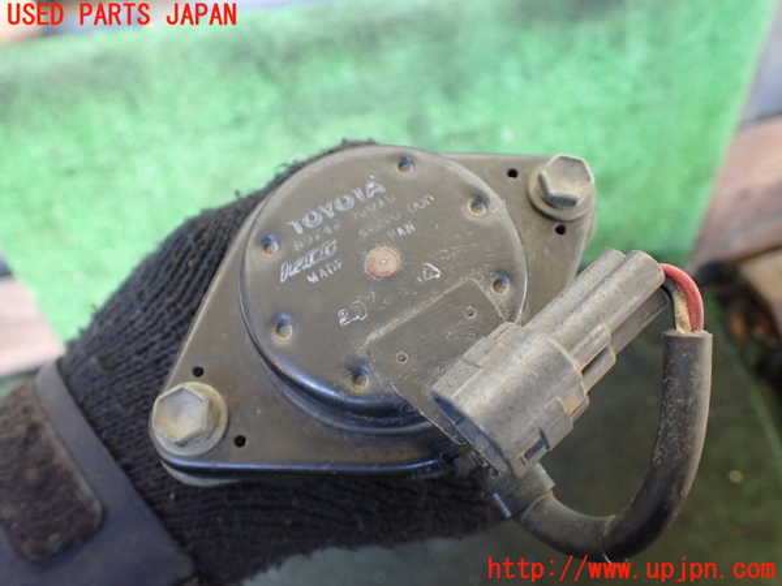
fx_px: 678
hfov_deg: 60.0
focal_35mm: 30
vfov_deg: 46.8
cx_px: 391
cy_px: 293
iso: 800
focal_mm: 5.4
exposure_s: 1/60
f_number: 2.3
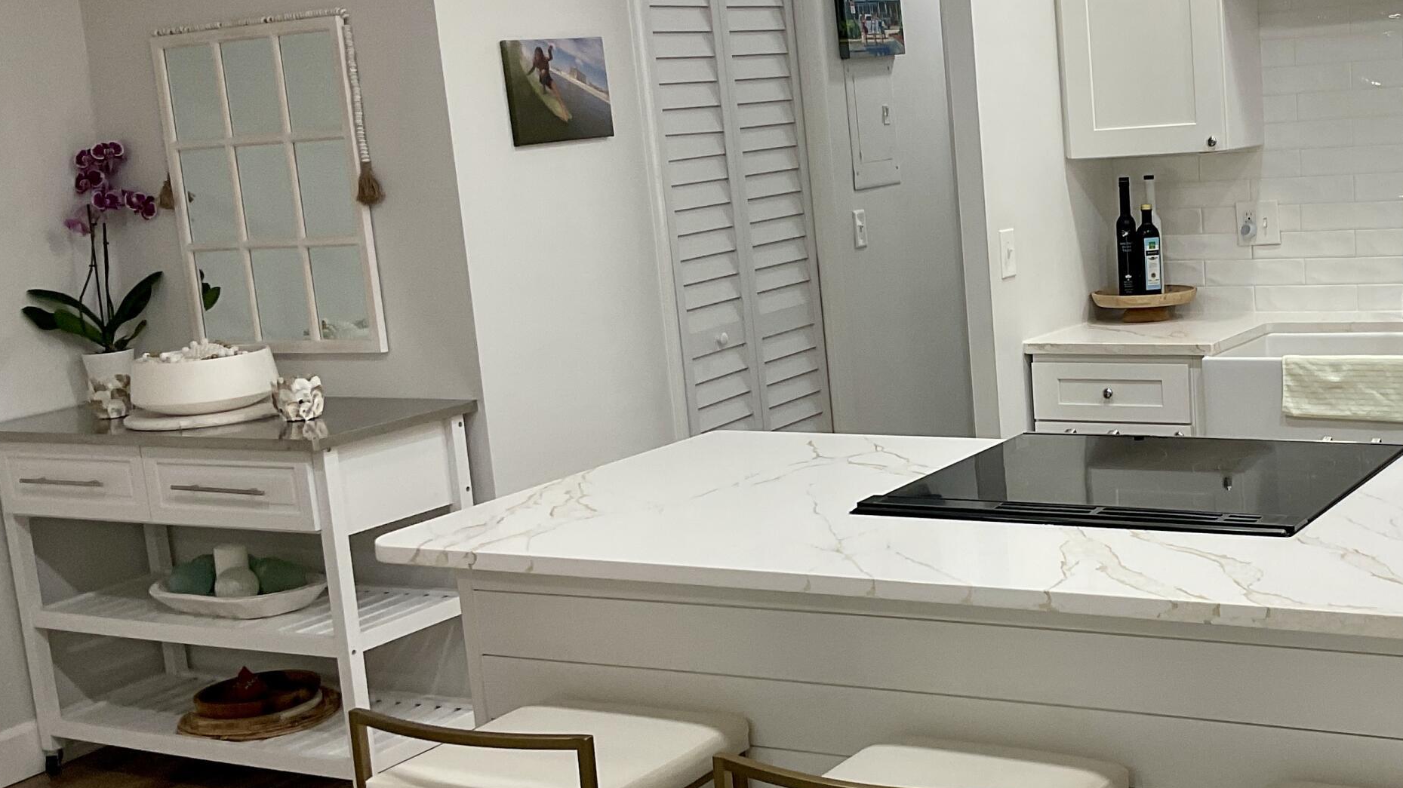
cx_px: 1048
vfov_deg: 23.5
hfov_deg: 39.5
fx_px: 1897
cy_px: 425
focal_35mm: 51
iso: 40
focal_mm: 3
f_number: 1.8
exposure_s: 1/60
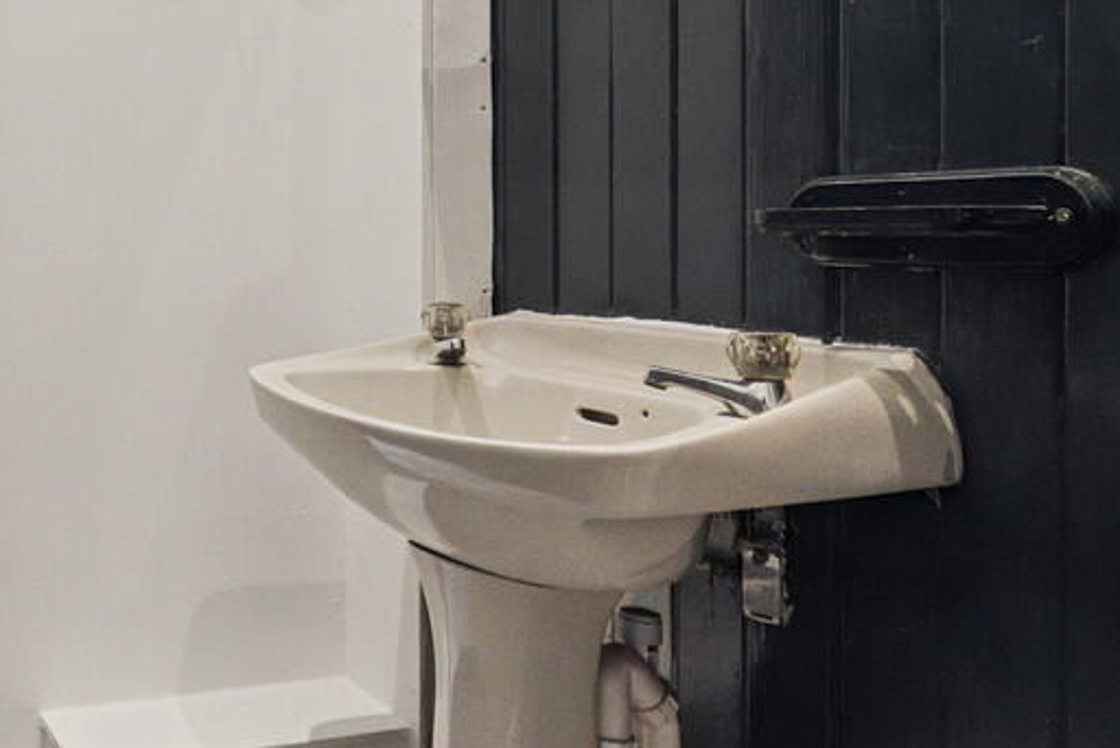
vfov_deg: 40.4
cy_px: 220
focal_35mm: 32
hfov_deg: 48.8
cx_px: 13
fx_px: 996
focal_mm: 16
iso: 5000
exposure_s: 1/100
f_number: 8
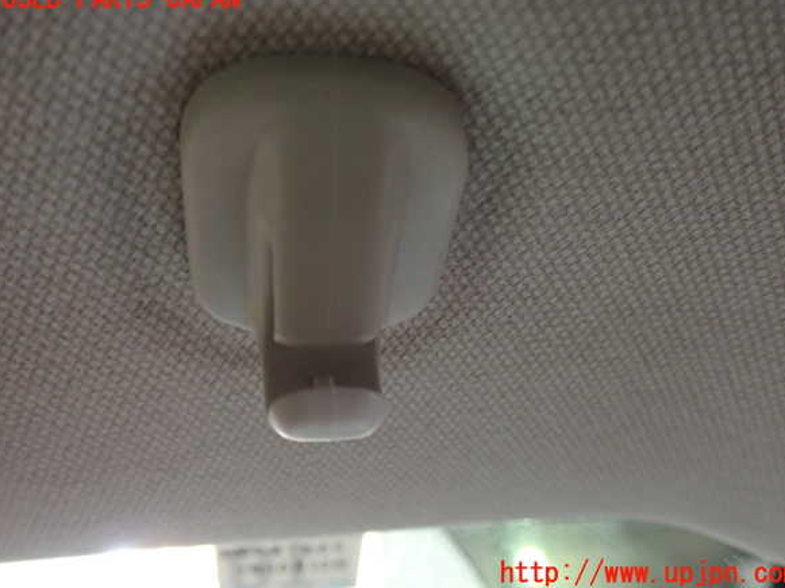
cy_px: 287
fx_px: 703
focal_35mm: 31
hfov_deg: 58.4
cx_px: 400
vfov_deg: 45.4
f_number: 2.3
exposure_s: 1/20
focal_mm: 5.4
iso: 800
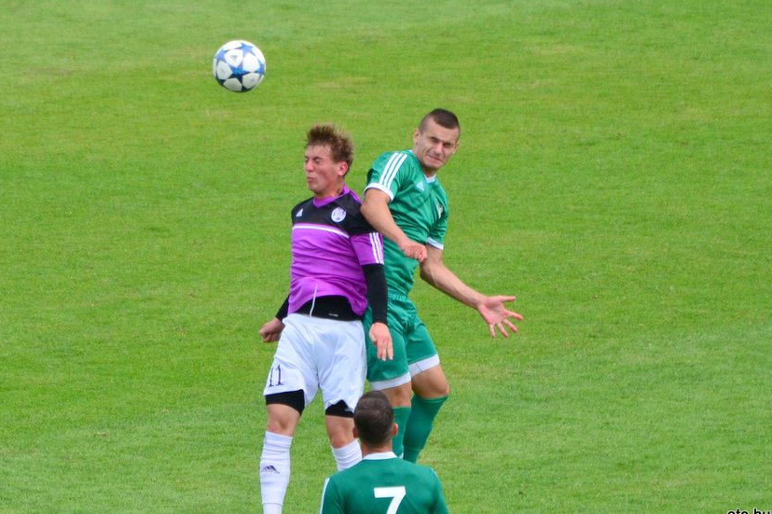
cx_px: 372
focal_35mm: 489
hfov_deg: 4.2
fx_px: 10480
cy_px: 261
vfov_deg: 2.8
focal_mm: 300
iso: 640
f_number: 5.6
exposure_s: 1/2000
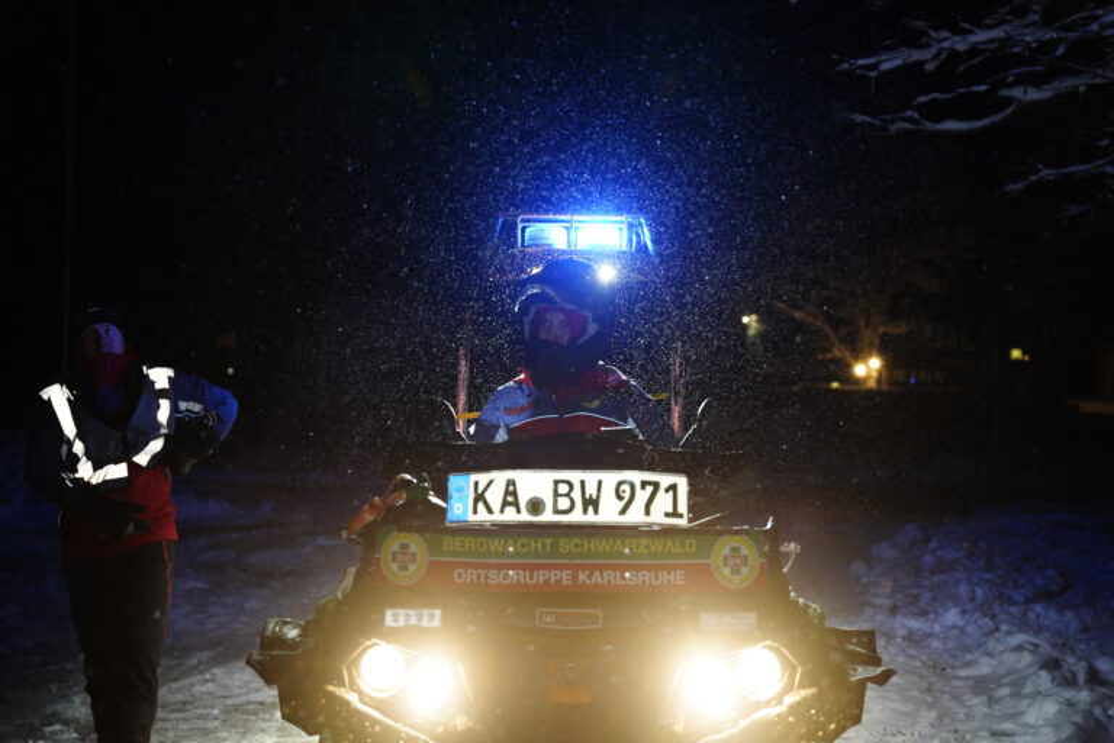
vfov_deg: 24.4
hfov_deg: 35.9
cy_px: 372
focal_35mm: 56
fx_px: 1717
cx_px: 557
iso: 2000
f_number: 2.8
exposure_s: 1/160
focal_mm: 55.5
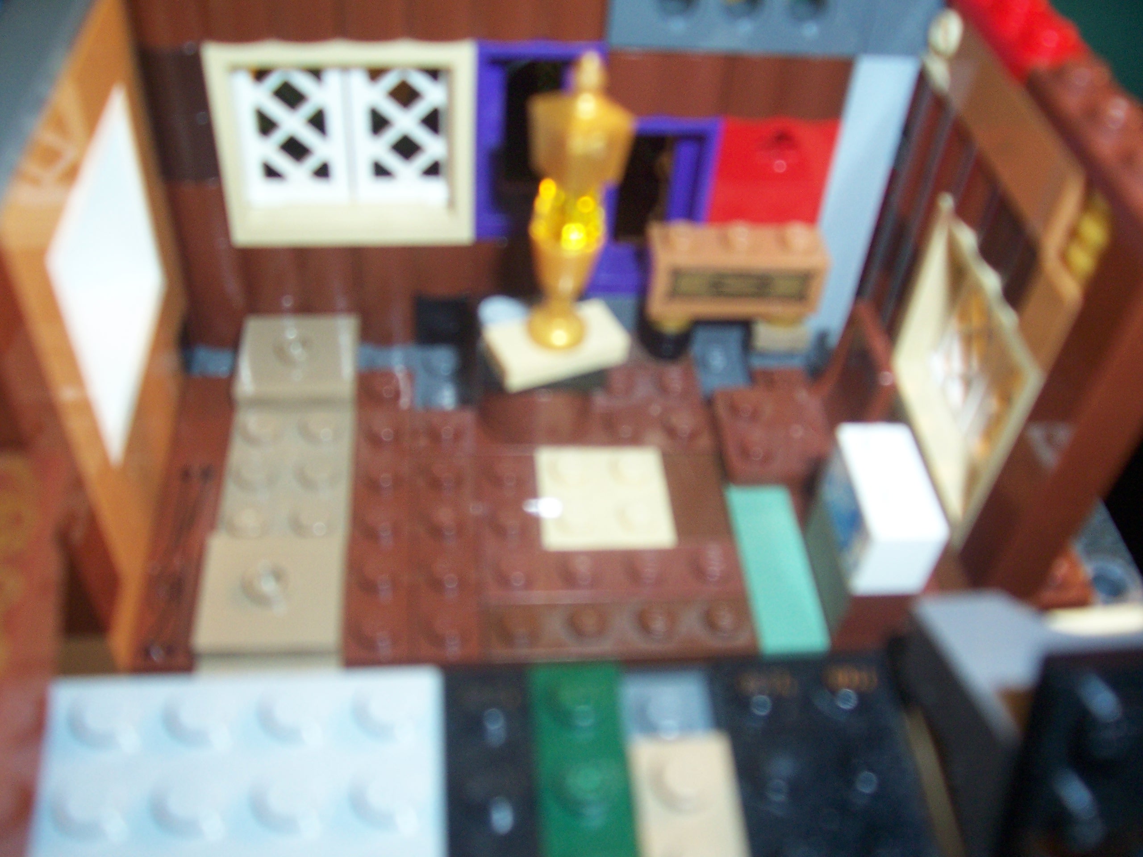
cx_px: 572
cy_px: 428
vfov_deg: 41.8
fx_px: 1123
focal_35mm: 34
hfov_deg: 54.0
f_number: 2.7
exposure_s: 1/60
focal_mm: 5.6
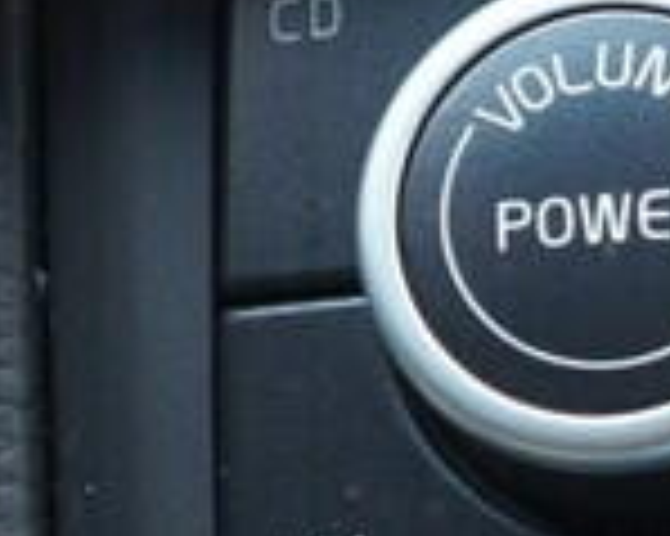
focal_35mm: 232
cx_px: 1956
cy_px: 687
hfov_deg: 7.4
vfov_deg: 6.6
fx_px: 4597
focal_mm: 24
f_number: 2.8
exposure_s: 1/40
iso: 320
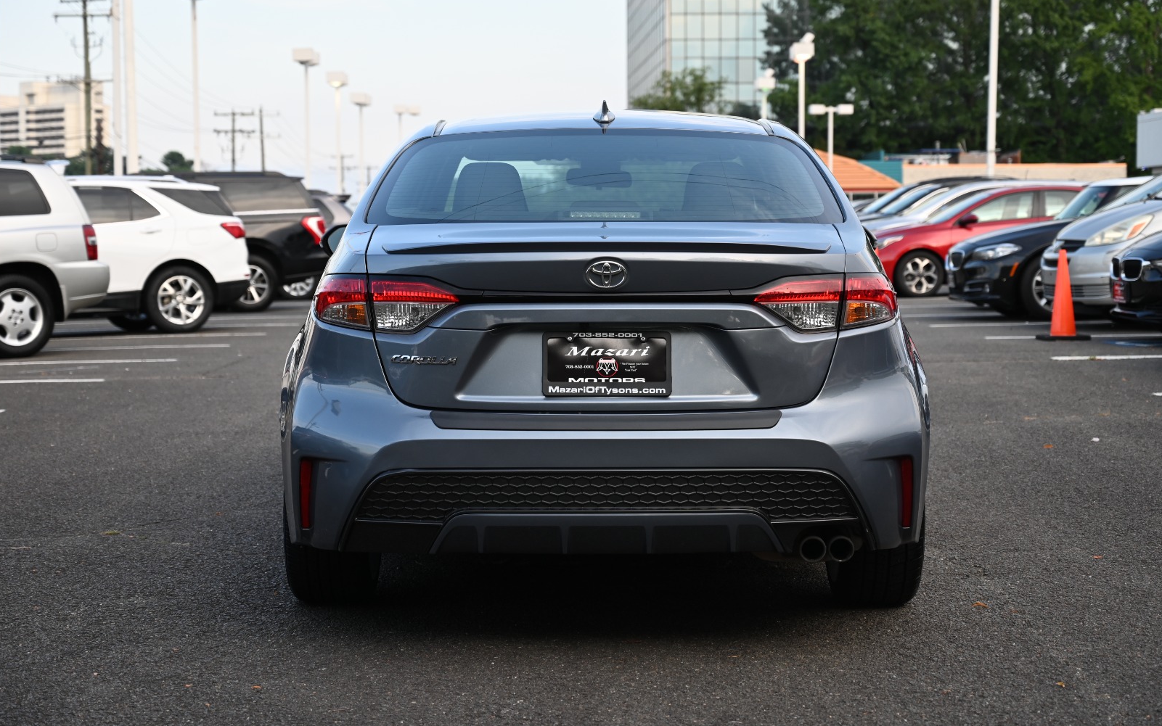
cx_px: 585
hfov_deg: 32.5
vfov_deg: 20.6
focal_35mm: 63
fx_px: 1995
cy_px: 352
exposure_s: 1/250
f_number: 4.5
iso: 200
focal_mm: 61
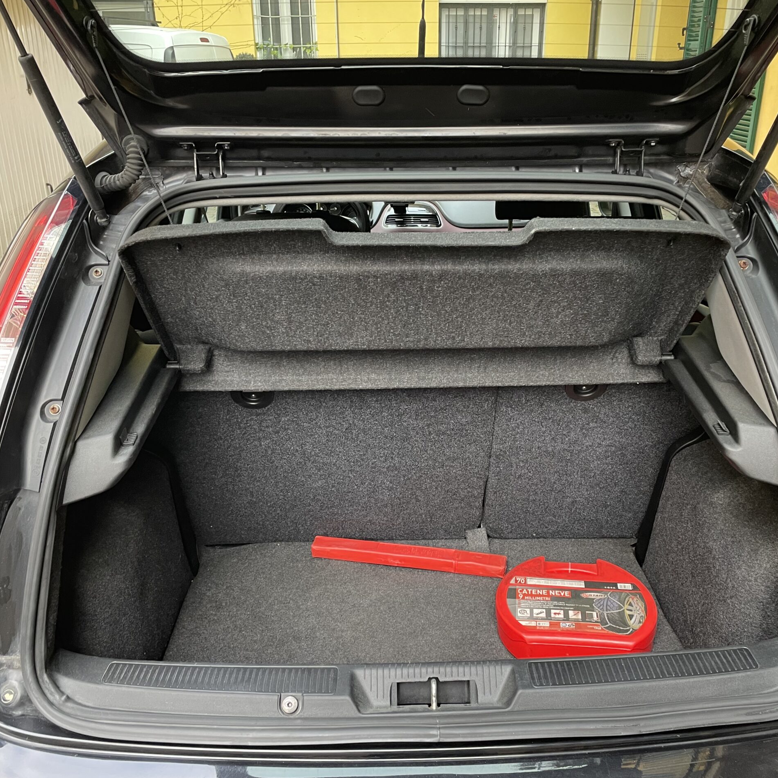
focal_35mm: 31
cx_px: 413
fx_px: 788
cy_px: 392
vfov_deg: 52.5
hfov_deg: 52.5
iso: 125
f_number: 1.6
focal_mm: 4.2
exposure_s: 1/60
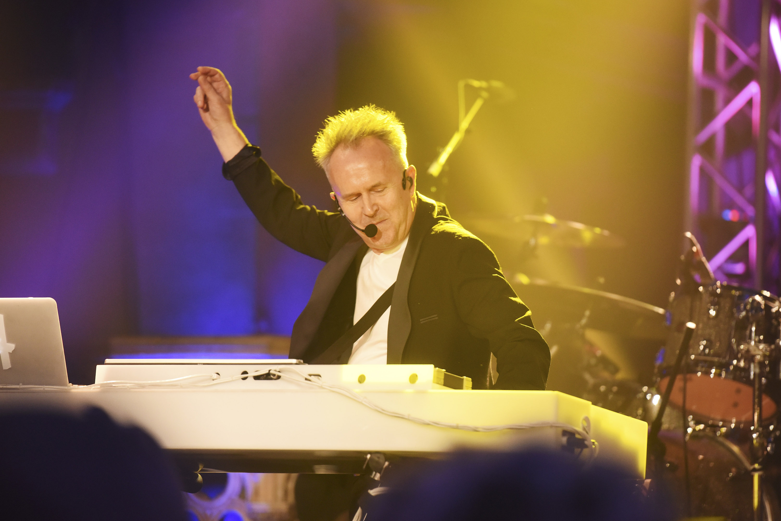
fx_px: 4340
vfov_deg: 6.9
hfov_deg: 10.3
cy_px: 260
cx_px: 390
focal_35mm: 200
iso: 2500
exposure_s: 1/400
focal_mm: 200
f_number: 3.5
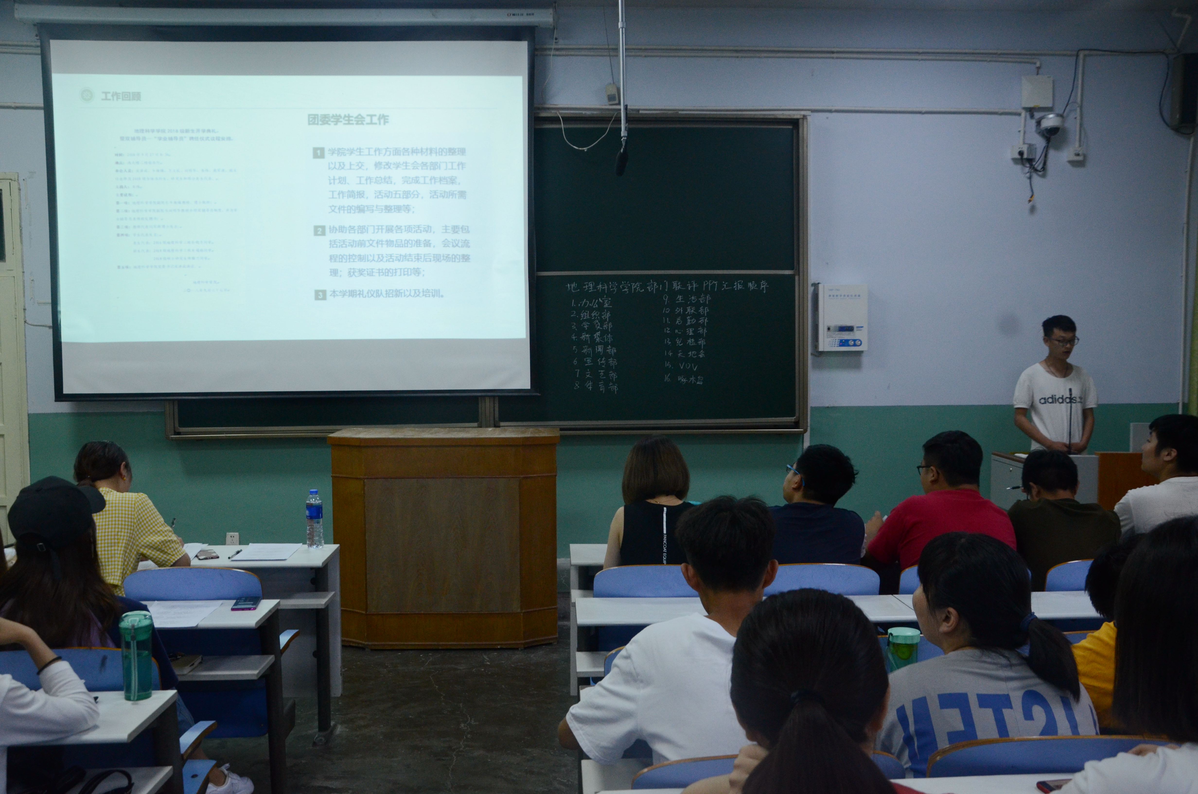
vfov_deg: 39.8
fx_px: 1096
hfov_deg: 57.3
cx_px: 599
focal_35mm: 33
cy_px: 397
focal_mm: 22
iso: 1100
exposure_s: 1/50
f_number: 5.6
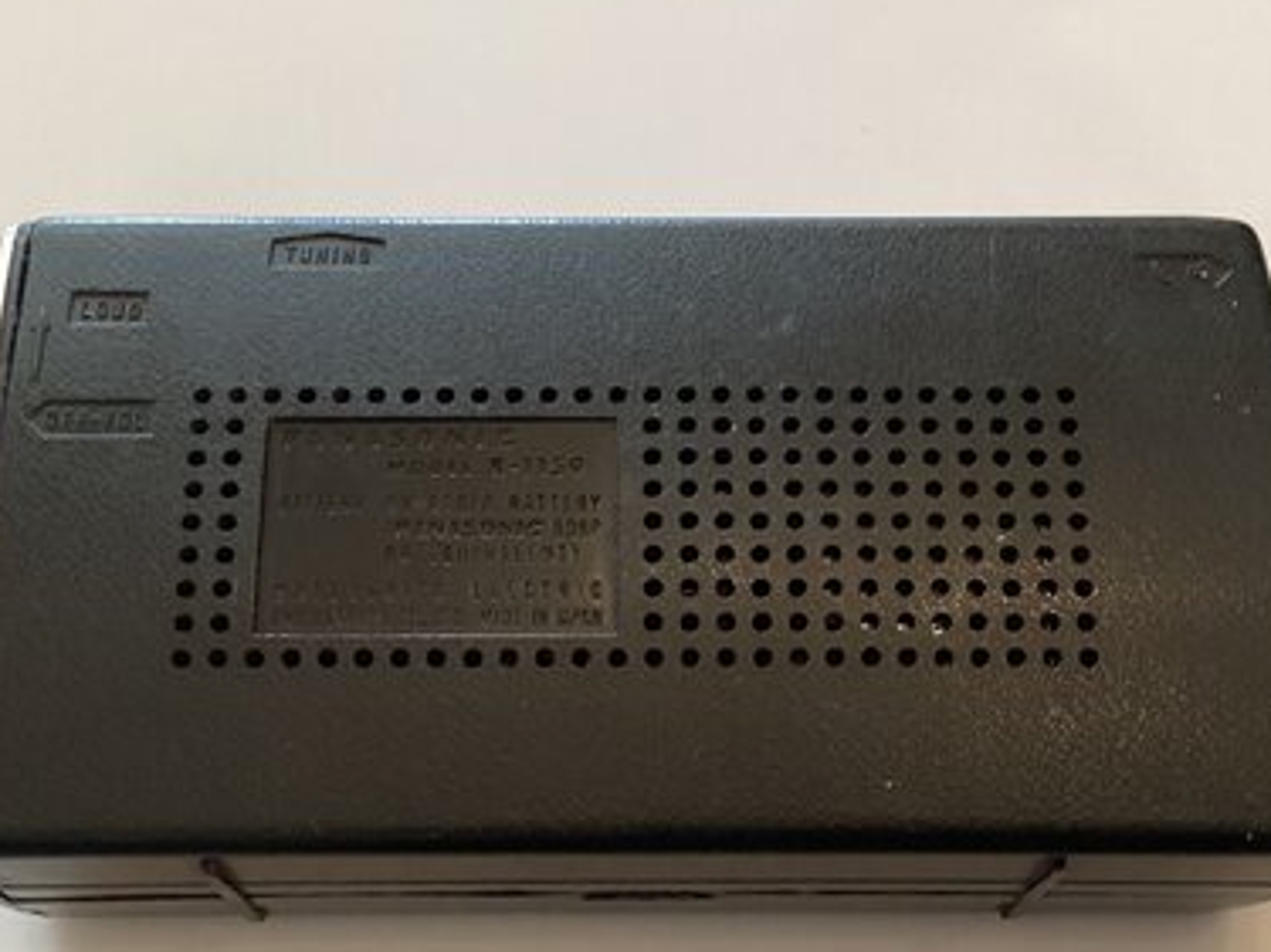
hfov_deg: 38.9
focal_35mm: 49
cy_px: 596
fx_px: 1799
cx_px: 644
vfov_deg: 29.5
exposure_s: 1/40
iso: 320
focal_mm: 3.3
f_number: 2.4
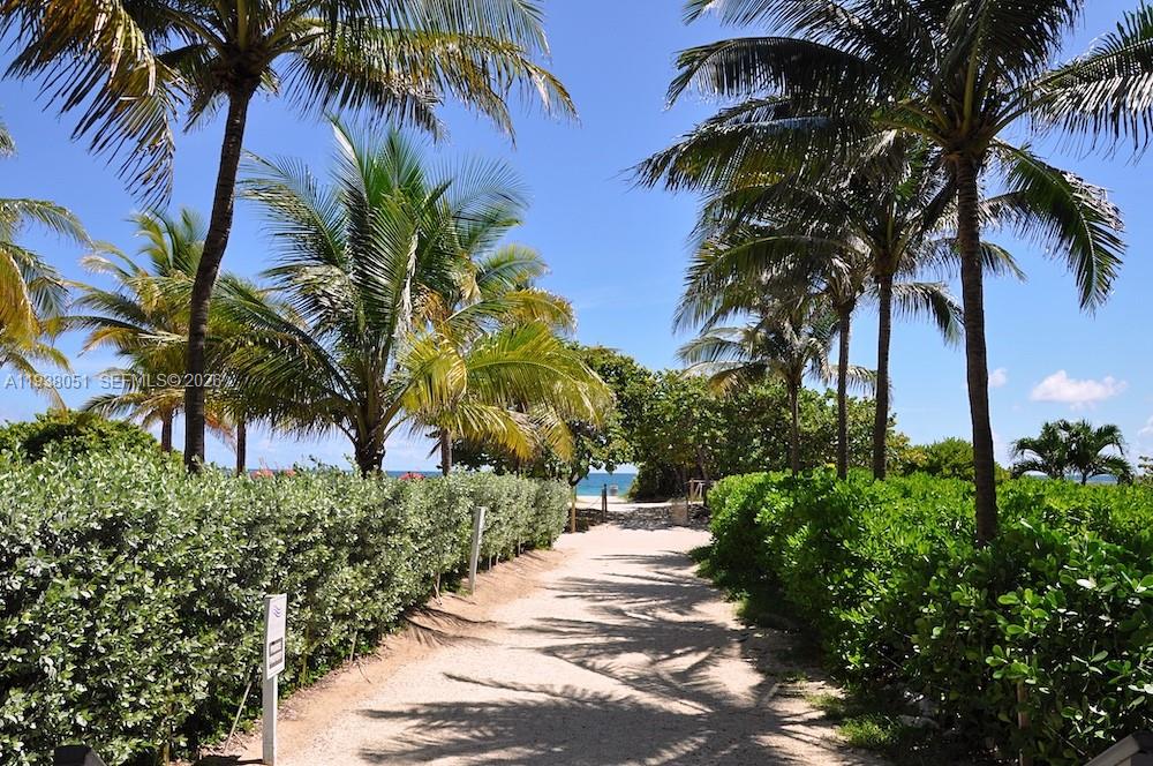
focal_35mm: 27
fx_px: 864
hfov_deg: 67.4
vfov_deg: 47.8
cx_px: 576
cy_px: 383
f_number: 14
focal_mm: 18
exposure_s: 1/200
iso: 200
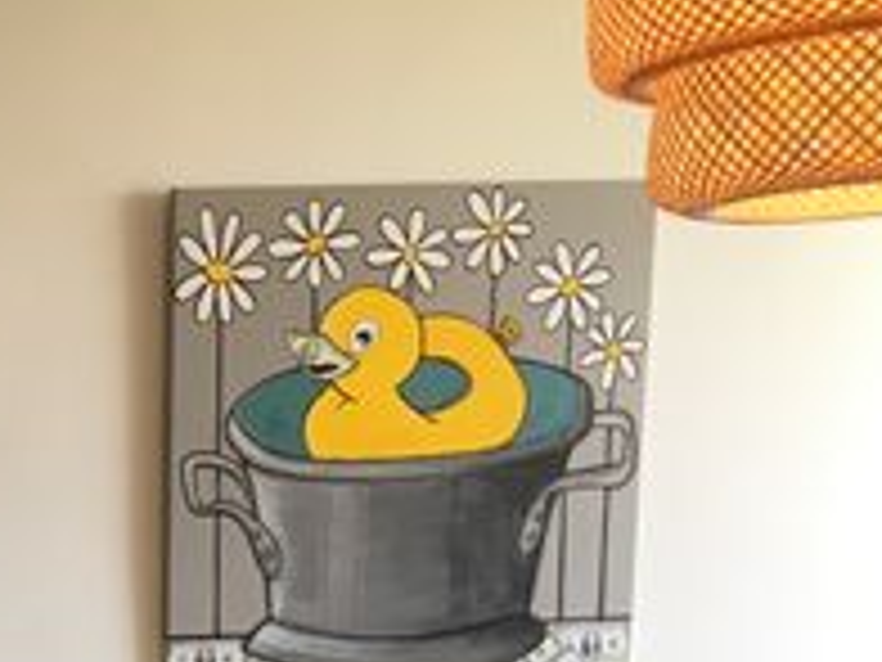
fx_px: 2268
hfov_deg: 20.4
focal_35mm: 89
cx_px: -225
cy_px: 995
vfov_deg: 15.3
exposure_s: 1/33
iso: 25
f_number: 2.2
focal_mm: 4.15
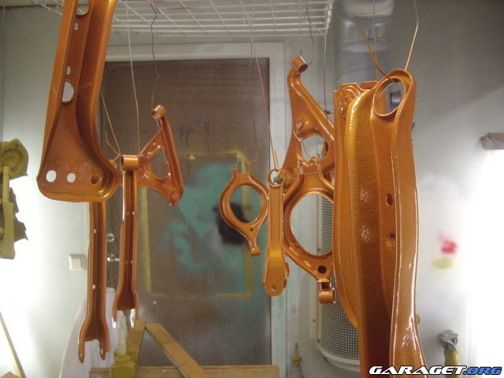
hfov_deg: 49.0
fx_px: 553
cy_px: 189
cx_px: 252
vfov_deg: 37.7
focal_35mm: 38
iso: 400
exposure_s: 1/80
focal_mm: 7.9
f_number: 2.8
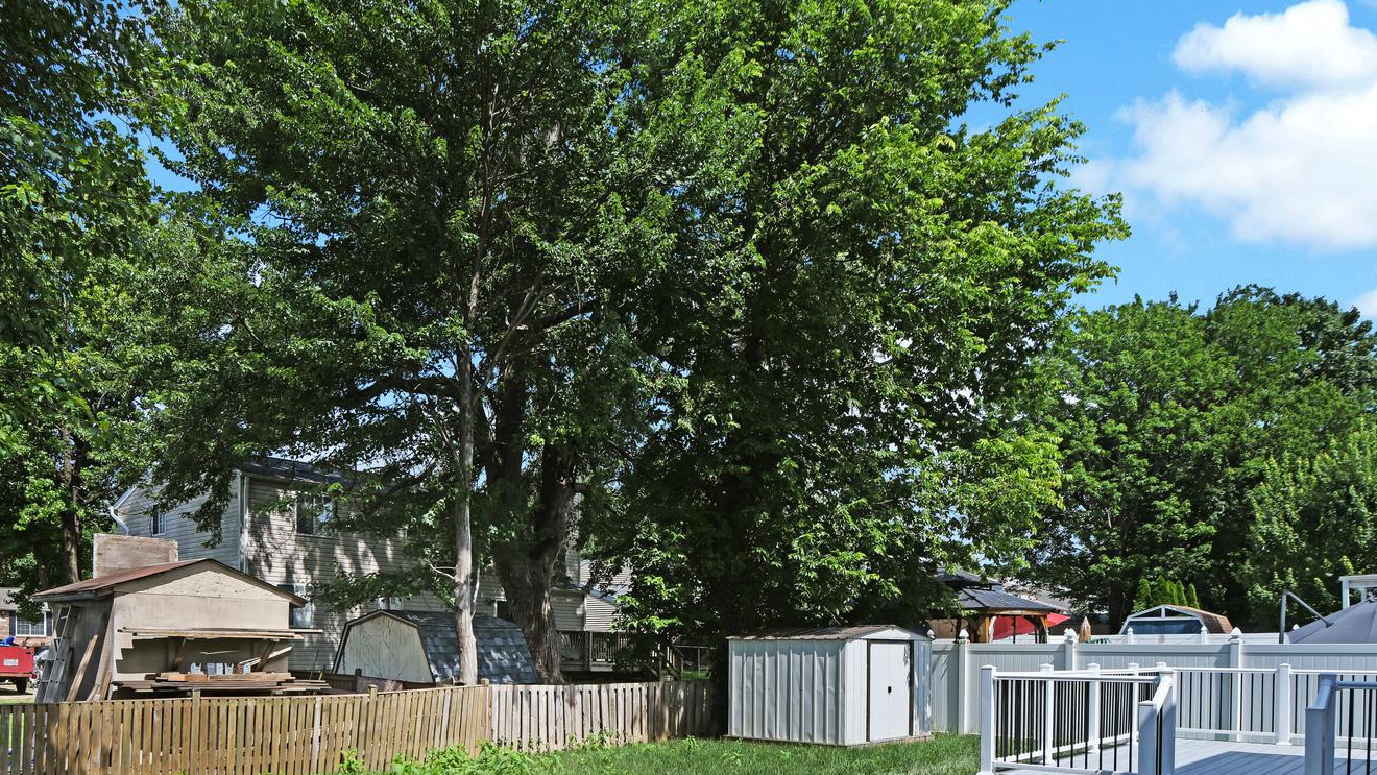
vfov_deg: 40.8
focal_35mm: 26
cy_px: 708
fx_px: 949
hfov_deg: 71.0
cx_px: 536
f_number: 8
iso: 100
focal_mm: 16
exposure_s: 1/400
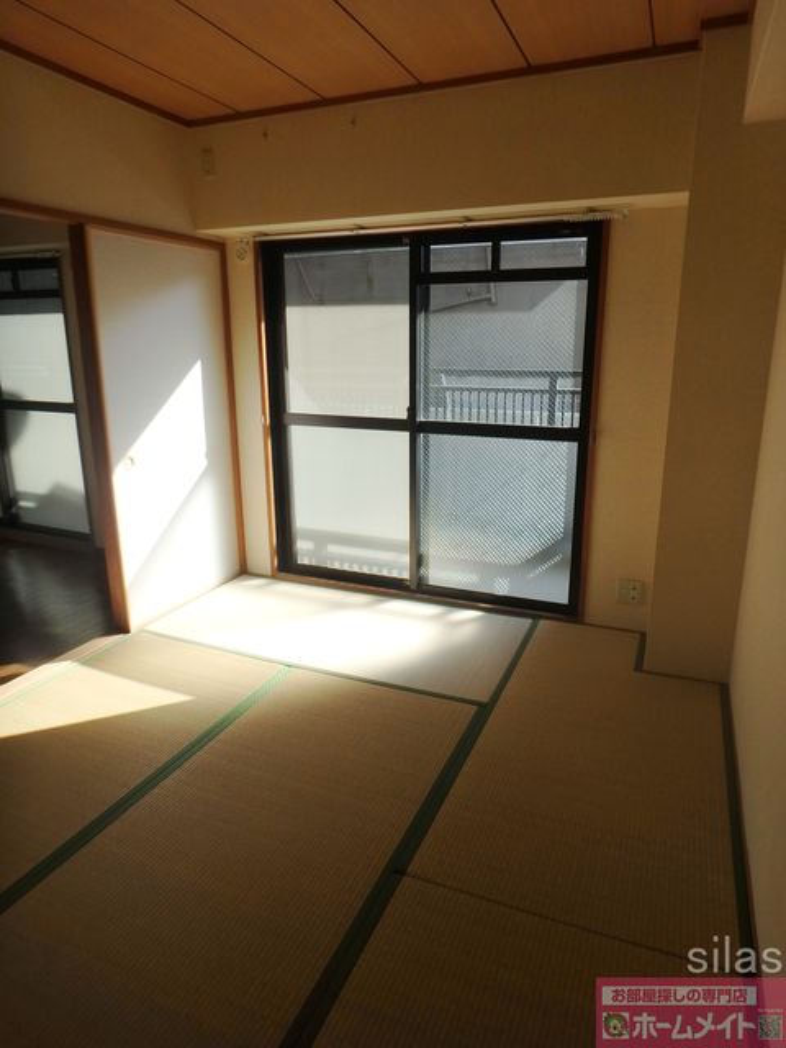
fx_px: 636
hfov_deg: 63.4
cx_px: 393
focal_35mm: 21
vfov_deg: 79.0
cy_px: 524
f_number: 3.5
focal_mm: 3.7
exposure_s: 1/250
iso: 125
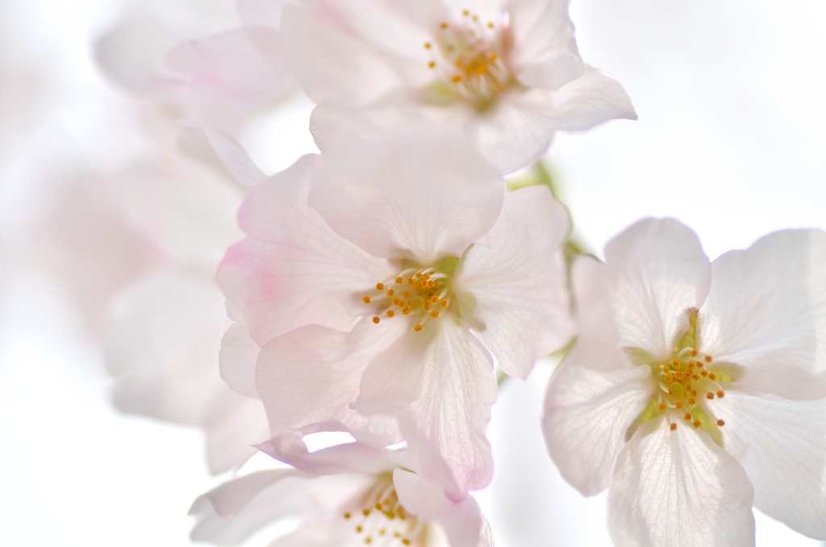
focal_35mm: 135
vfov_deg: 10.1
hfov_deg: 15.2
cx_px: 413
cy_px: 274
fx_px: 3091
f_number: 4
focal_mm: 90
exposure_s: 1/2000
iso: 160
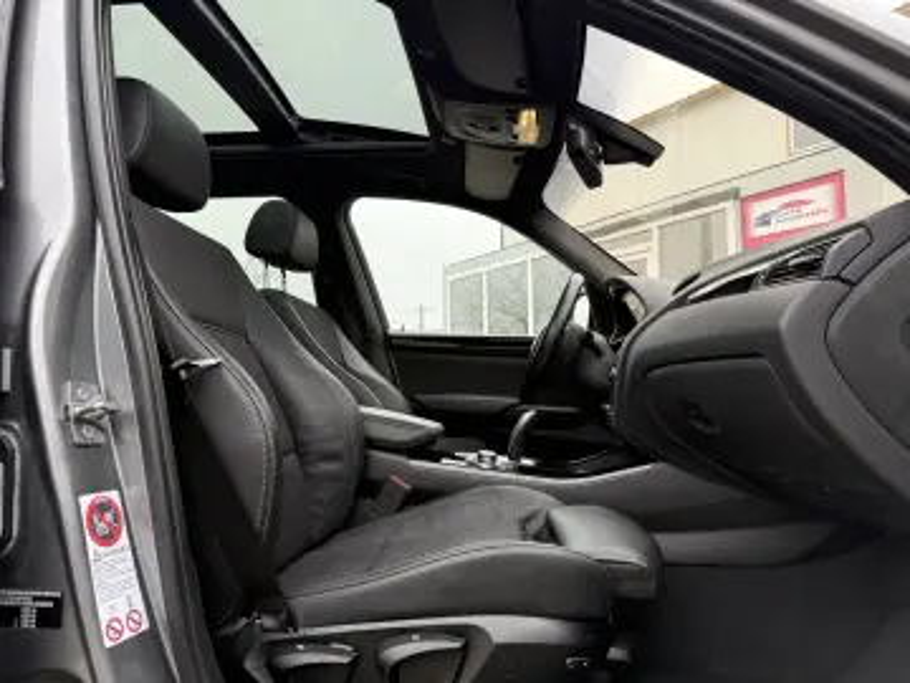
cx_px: 455
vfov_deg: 56.8
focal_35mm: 24
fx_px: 631
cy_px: 342
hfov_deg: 71.6
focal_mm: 6.76
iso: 100
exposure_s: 1/532
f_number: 1.78
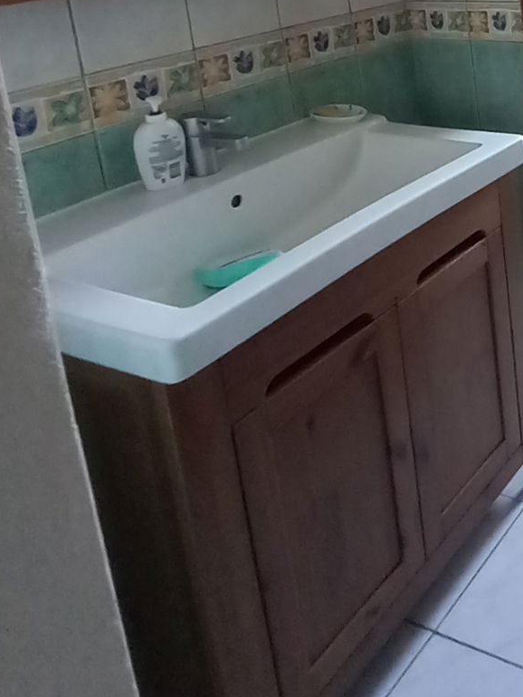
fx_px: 725
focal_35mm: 36
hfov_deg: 31.1
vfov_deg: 44.3
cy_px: 12
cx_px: 676
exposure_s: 1/17.1
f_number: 2.2
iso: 320
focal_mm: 1.13
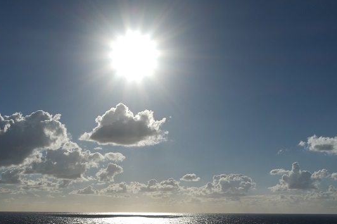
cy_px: 204
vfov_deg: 25.1
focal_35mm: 52
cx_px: 134
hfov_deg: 38.0
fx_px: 486
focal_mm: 18
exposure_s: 1/420
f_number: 16
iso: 100
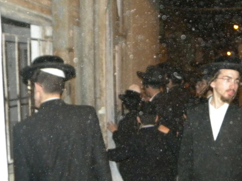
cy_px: 98
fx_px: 322
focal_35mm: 46
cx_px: 184
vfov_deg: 31.5
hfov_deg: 40.0
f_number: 3.5
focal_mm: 5
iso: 400
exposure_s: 1/26
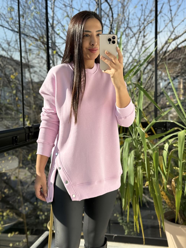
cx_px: 93
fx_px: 344
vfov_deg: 39.7
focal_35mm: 48
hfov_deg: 30.3
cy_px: 124
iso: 80
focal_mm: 6.76
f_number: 1.78
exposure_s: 1/1456
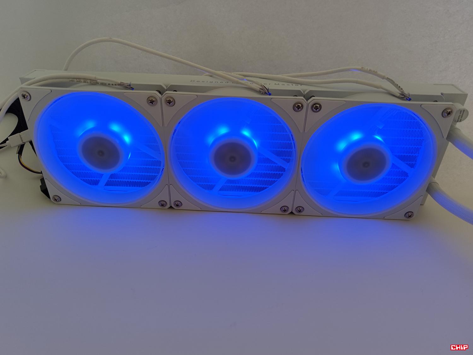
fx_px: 342
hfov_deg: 69.4
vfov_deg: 54.9
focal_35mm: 25
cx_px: 236
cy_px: 178
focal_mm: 6.78
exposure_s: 1/78
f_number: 1.85
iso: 114
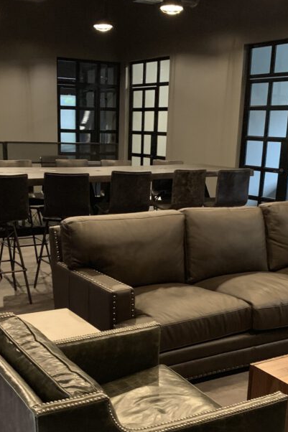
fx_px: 552
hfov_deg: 29.2
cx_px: 135
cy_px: 294
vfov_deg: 42.1
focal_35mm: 46
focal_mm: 4.25
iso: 640
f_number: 1.8
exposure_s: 1/24
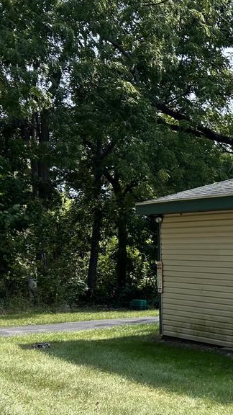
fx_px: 692
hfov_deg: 15.5
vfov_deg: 32.9
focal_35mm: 63
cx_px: 457
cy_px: 296
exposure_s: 1/1280
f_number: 1.5
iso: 50
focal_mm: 5.7
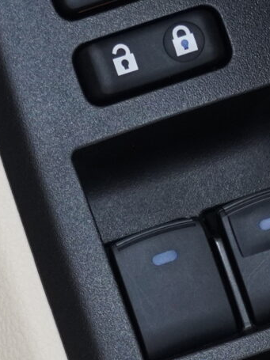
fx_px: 4648
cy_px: 296
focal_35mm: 447
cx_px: 219
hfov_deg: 3.3
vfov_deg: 4.4
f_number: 4.5
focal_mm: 55
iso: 1250
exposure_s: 1/30
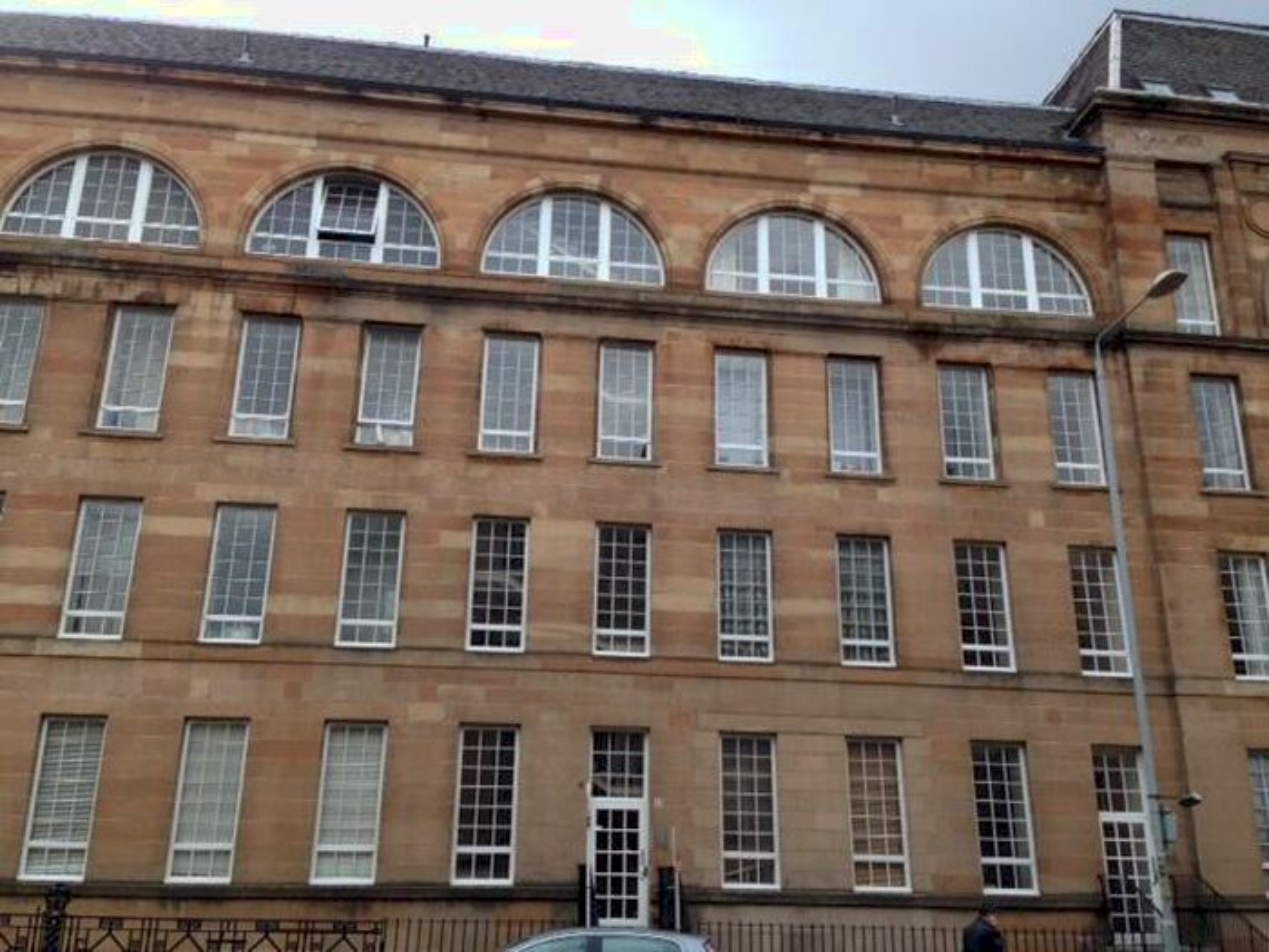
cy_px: 476
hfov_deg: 55.4
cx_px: 634
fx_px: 1210
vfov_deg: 42.9
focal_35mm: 33
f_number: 2.4
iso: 50
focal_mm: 4.12
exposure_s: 1/547
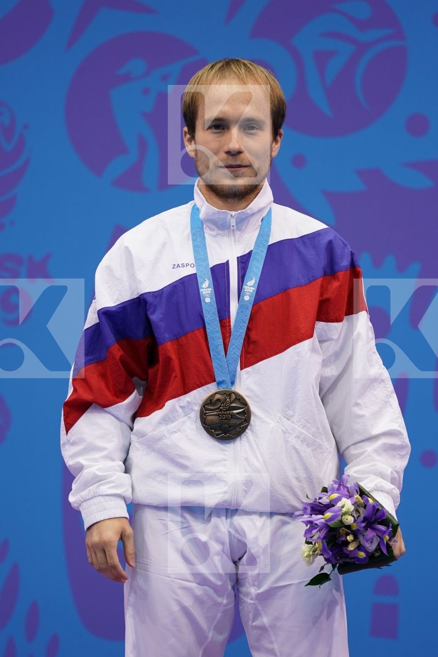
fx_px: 10949
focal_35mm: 600
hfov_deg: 2.3
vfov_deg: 3.4
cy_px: 328
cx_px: 219
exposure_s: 1/500
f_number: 2.8
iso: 500
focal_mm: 400
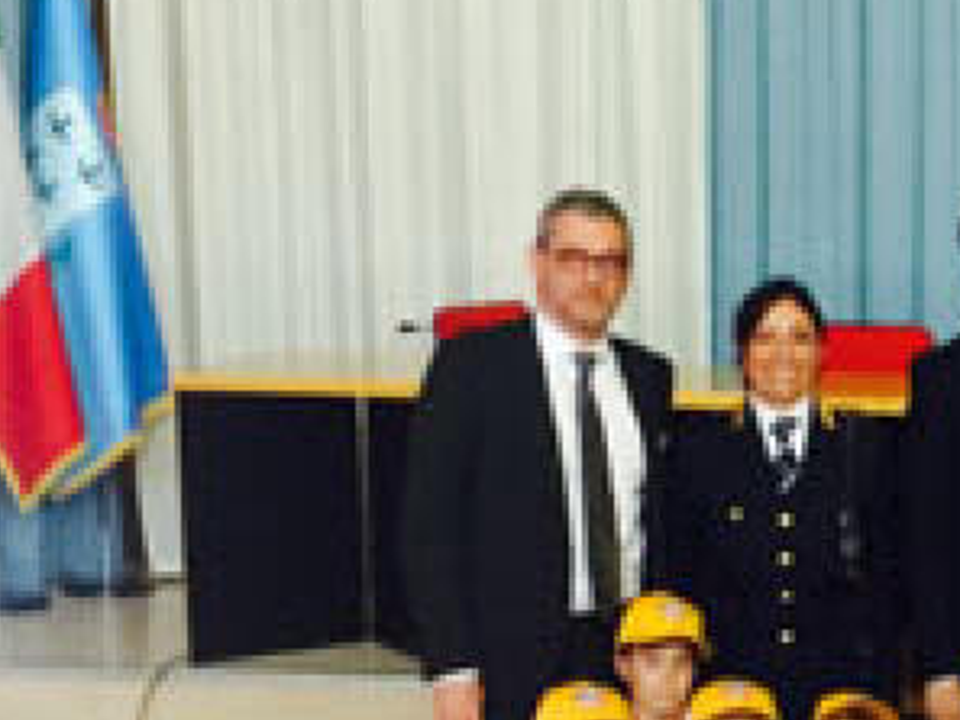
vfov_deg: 12.3
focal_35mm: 117
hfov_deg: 16.0
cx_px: 1235
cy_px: 914
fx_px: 3246
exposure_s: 1/33
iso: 200
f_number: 2.2
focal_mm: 4.15
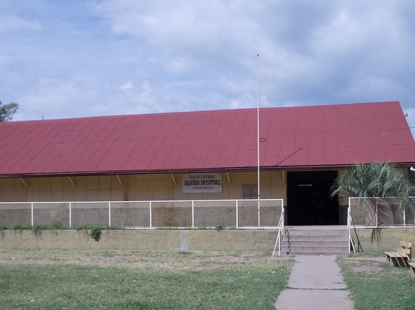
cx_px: 165
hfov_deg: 36.7
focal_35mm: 52
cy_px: 195
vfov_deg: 27.9
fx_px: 623
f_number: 6.2
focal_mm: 5.3
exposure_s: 1/400
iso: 80
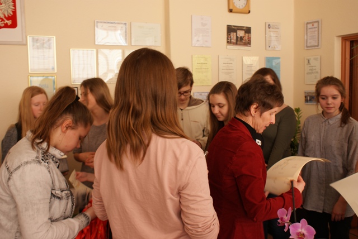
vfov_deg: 40.0
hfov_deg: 57.2
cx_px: 179
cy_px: 120
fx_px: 328
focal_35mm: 33
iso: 100
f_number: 4.5
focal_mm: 22
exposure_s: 1/40
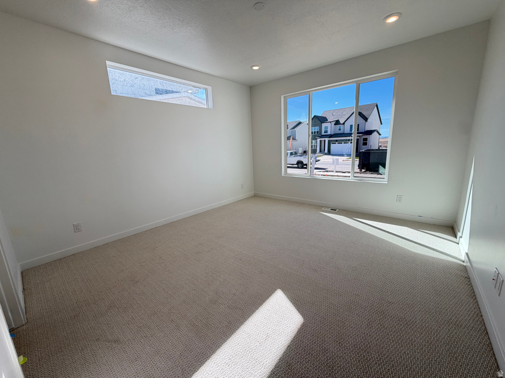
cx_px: 252
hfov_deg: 102.1
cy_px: 189
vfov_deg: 85.7
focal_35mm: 14
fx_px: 204
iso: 50
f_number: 2.2
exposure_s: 1/326
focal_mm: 2.22
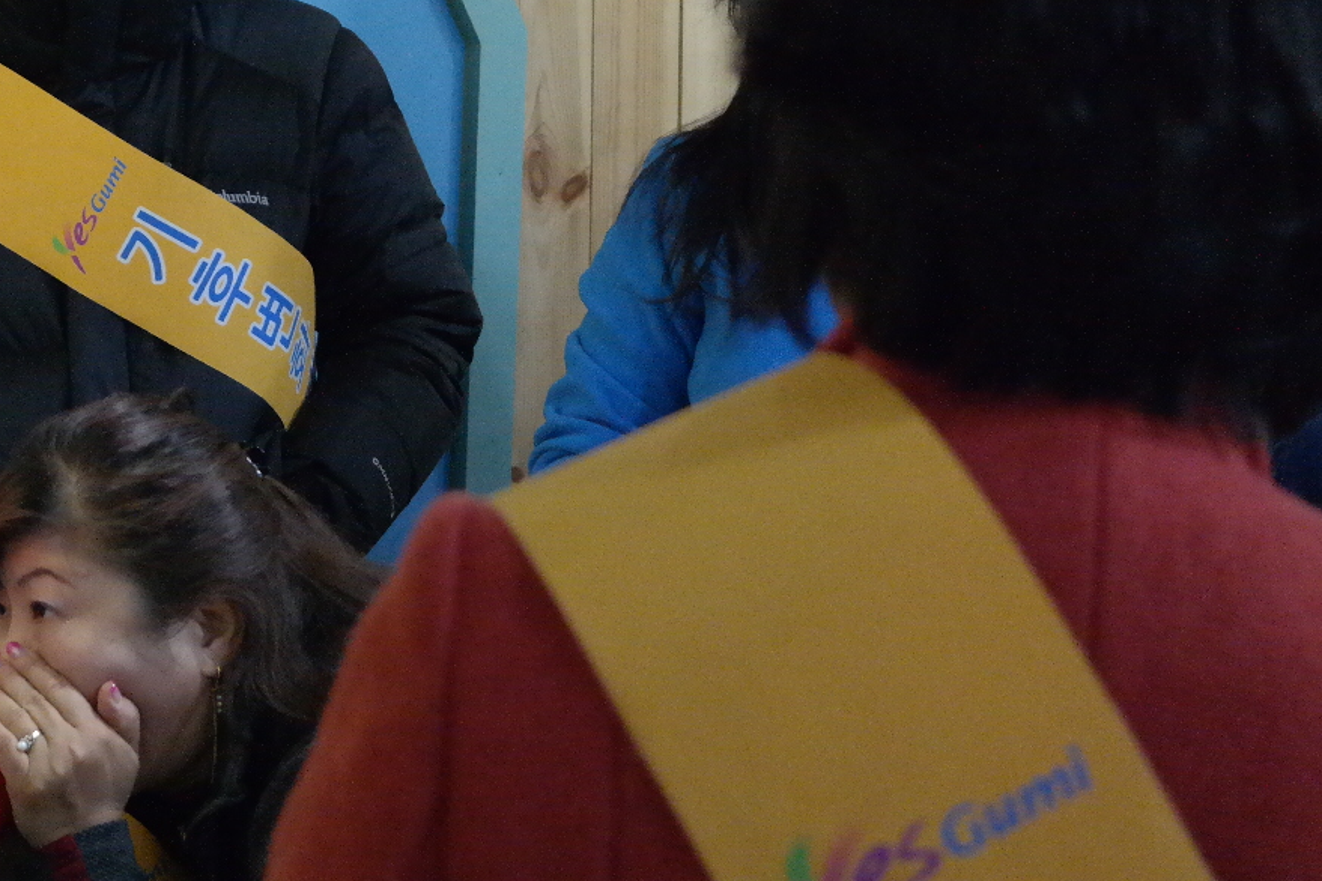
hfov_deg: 17.6
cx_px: 50
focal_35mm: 114
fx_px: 4186
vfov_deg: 12.0
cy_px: 280
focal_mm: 38
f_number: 5
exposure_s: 1/60
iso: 3200
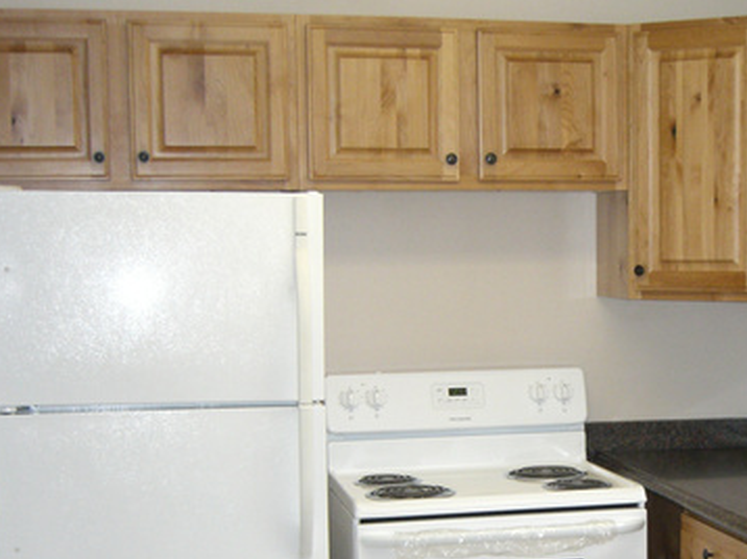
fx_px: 1466
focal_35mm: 68
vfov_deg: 21.3
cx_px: 591
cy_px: 465
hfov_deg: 28.0
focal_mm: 7.9
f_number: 2.8
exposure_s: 1/125
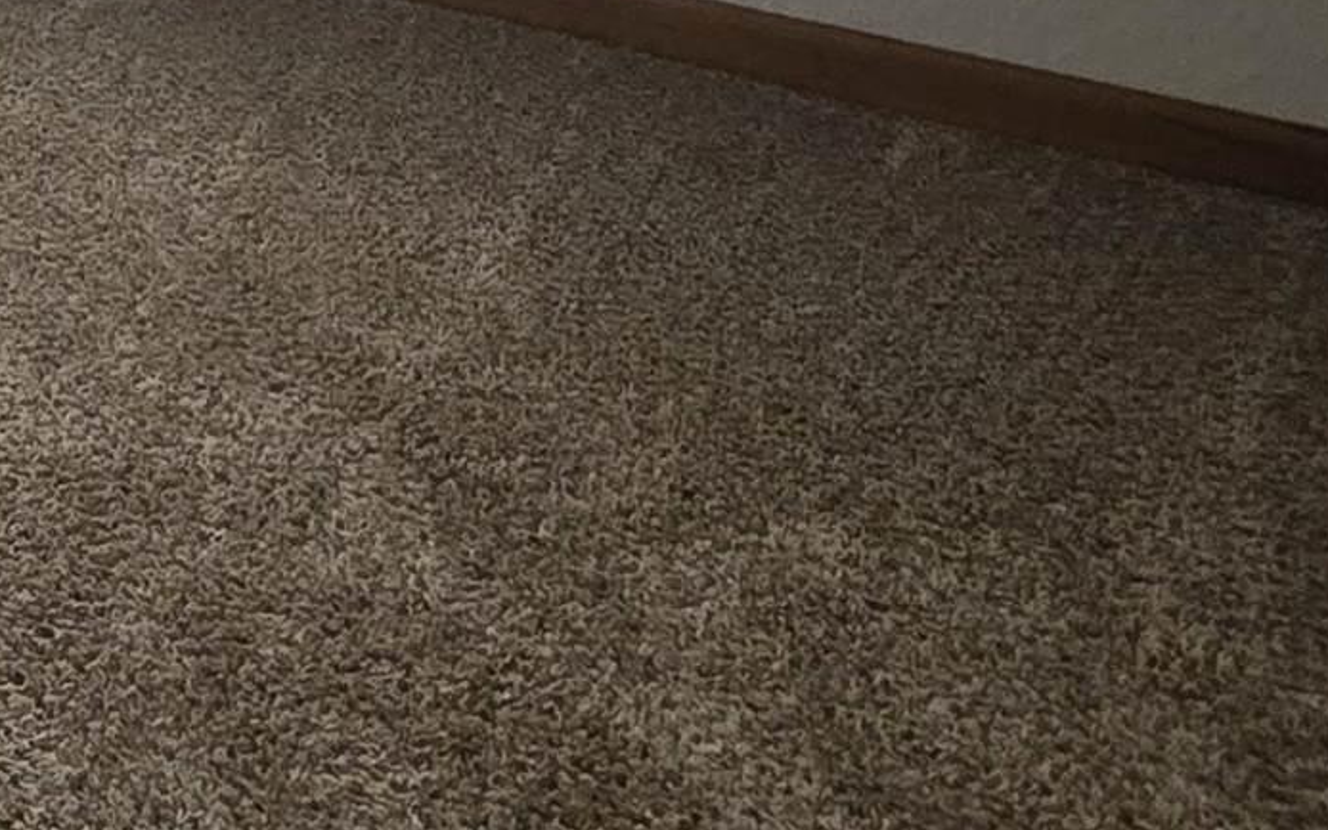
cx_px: -635
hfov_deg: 25.6
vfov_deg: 18.2
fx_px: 2208
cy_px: -513
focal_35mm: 61
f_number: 1.9
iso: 500
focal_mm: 2.2
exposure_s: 1/359
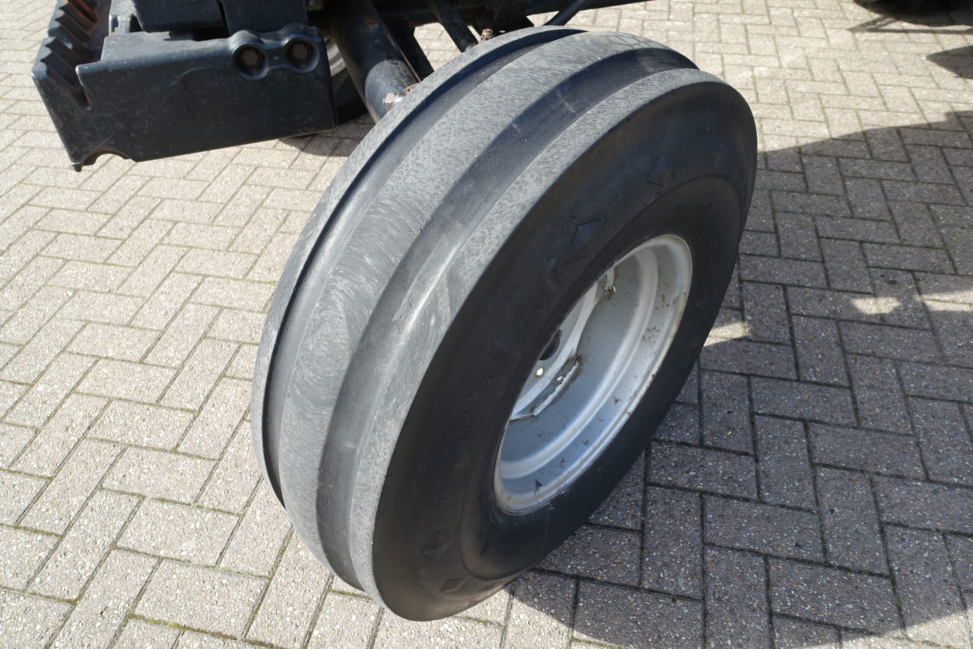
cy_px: 324
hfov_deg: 73.7
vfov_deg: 53.1
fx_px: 649
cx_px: 486
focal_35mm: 24
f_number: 4
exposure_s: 1/250
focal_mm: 8.8
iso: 125
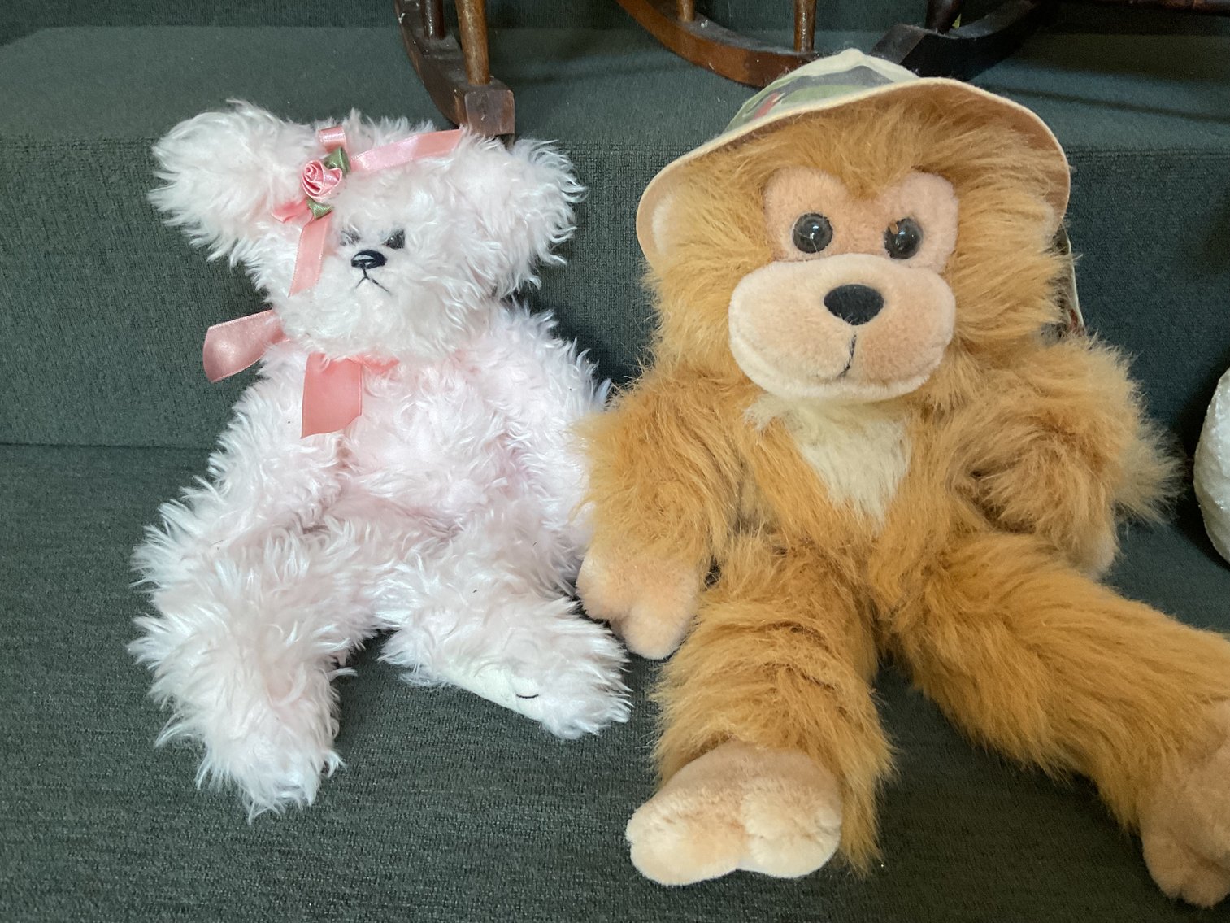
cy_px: 462
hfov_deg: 61.7
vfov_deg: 48.2
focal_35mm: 29
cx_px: 615
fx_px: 1031
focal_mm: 3
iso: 125
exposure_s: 1/60
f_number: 1.8
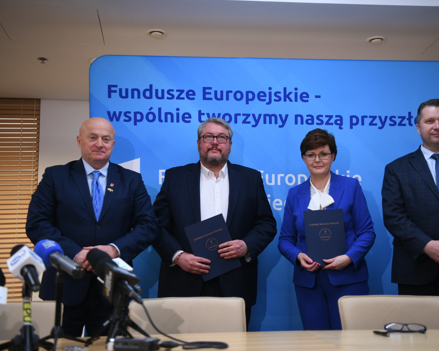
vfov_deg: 29.7
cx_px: 256
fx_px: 663
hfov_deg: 36.6
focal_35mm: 51
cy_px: 176
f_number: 2.8
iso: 500
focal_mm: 45
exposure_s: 1/80
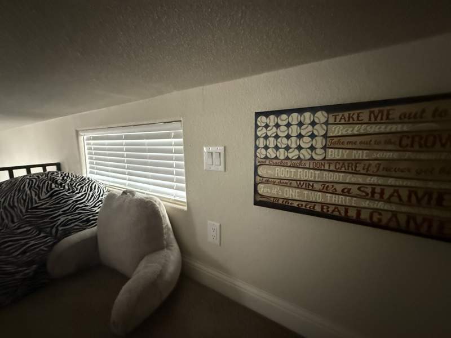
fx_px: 182
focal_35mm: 14
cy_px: 169
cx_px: 226
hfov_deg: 102.1
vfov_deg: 85.7
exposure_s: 1/54
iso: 1250
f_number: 2.2
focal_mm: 2.22
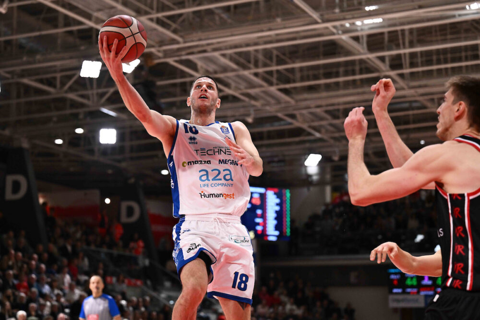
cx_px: 240
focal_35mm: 70
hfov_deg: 28.8
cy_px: 160
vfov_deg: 19.5
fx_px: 933
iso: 2500
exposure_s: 1/1600
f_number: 2.8
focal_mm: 70
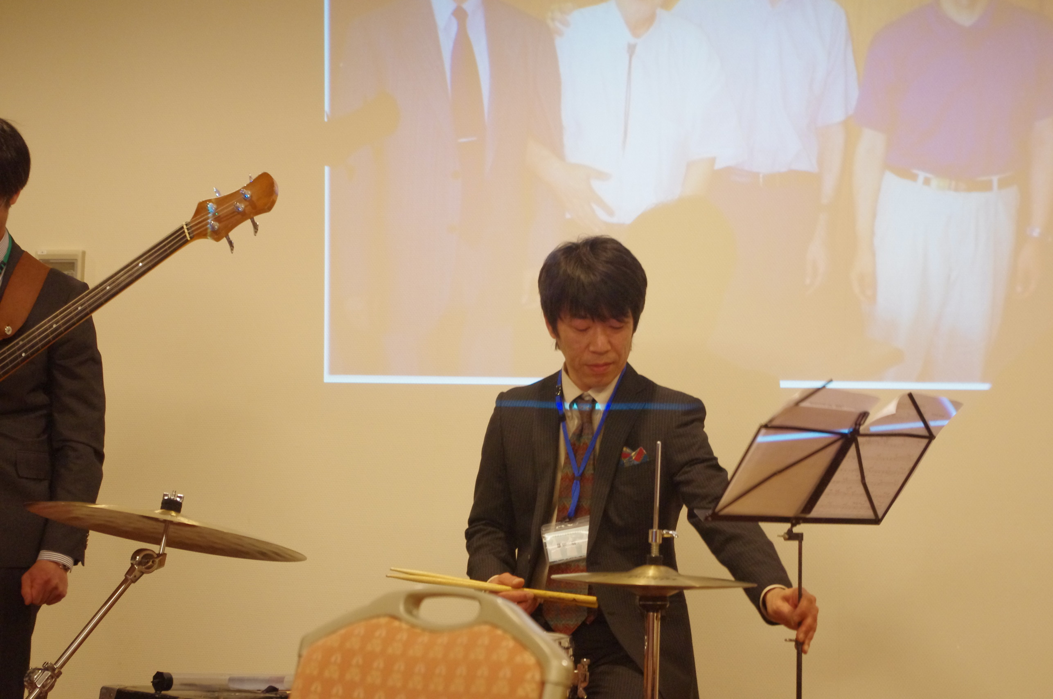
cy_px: 350
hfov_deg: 24.8
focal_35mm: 82
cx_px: 526
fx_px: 2396
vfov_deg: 16.6
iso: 2000
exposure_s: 1/30
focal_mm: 55
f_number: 5.6
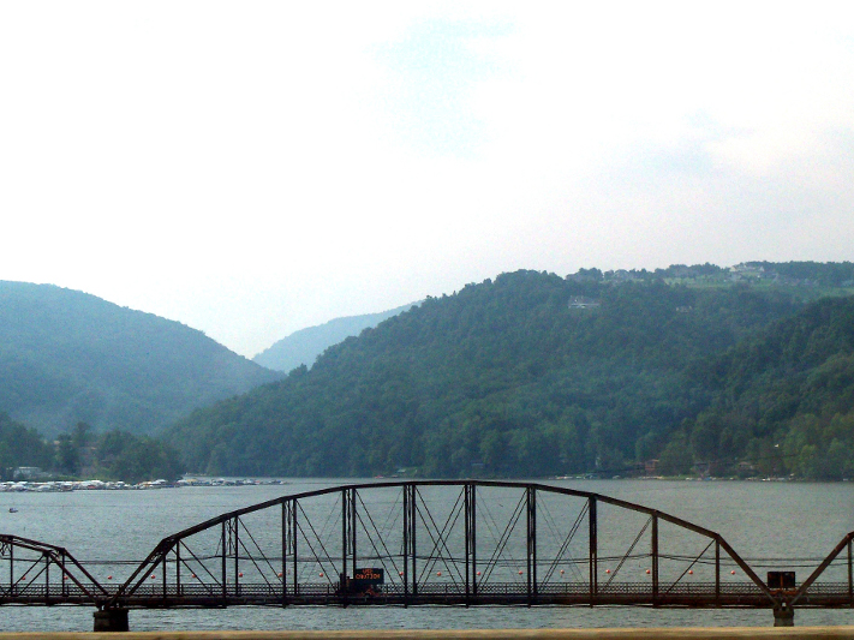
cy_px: 357
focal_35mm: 90
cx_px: 426
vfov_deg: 16.4
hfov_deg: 21.8
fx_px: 2220
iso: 160
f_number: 4.1
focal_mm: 14.2
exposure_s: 1/1600
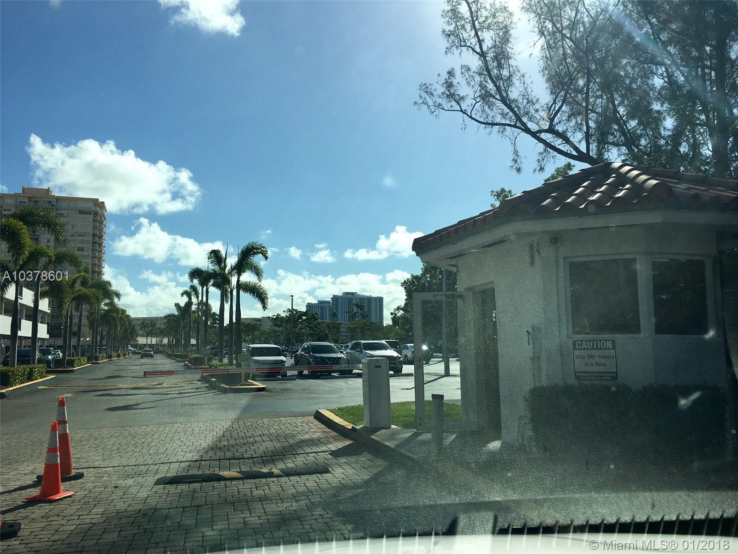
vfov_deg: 48.2
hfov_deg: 61.7
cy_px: 277
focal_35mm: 29
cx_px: 369
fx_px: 618
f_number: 2.2
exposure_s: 1/3663
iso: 25
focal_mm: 4.15
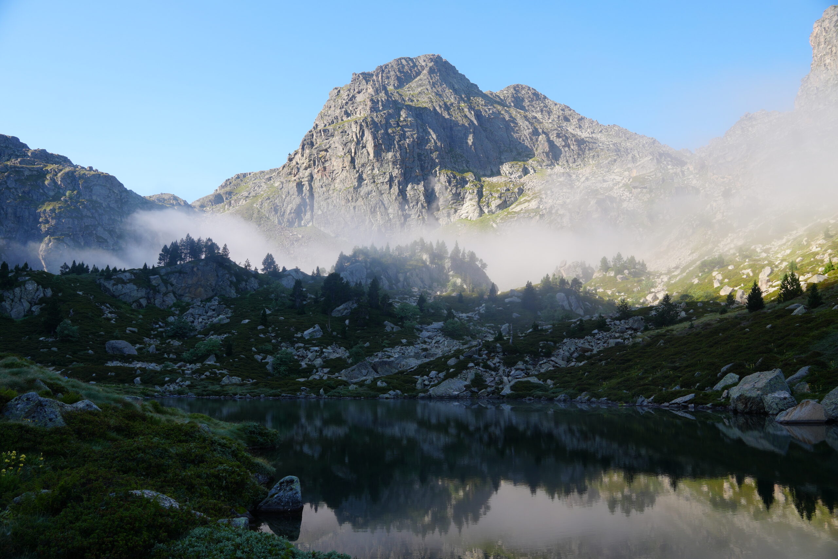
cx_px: 419
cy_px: 280
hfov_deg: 67.4
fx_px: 628
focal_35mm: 27
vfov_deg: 47.9
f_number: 7.1
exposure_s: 1/100
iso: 100
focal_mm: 18
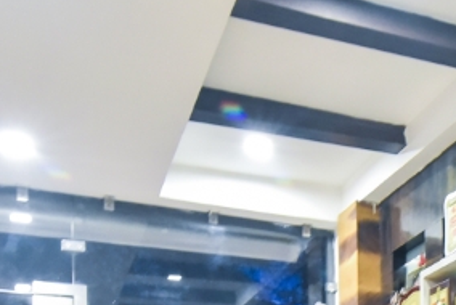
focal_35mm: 61
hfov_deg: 29.6
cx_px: 500
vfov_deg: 19.3
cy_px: 470
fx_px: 773
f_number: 8
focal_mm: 16
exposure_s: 1/10
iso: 3200
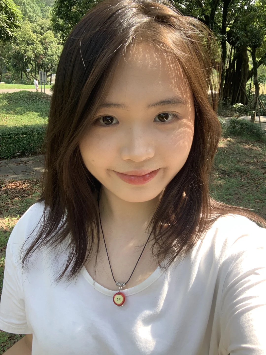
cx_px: 133
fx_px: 328
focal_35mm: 32
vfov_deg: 56.8
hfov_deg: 44.2
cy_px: 178
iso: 25
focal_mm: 2.87
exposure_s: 1/121
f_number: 2.2
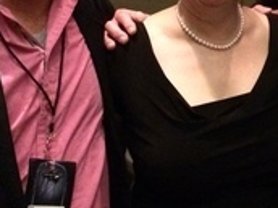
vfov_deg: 16.7
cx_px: 196
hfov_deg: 22.4
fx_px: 699
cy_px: 9
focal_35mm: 87
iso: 800
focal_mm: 4.12
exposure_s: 1/15
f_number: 2.2
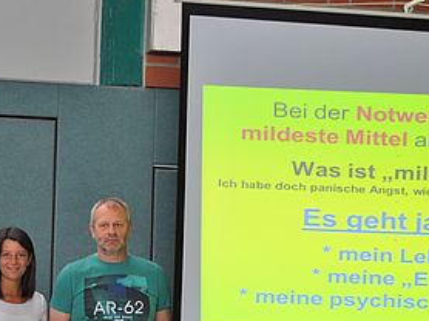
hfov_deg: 14.6
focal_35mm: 135
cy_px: 277
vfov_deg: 10.9
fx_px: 1672
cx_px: 133
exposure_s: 1/25
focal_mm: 40
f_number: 5
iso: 400
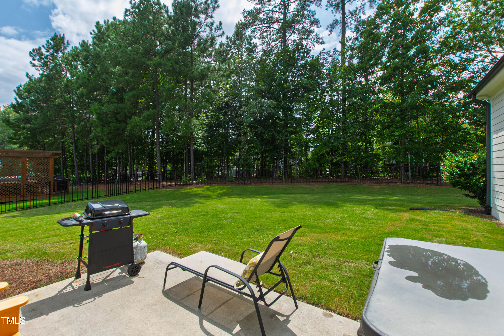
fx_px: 210
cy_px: 168
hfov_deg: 100.4
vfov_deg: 77.3
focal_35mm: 15
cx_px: 252
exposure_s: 1/125
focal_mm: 10
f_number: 8
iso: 100
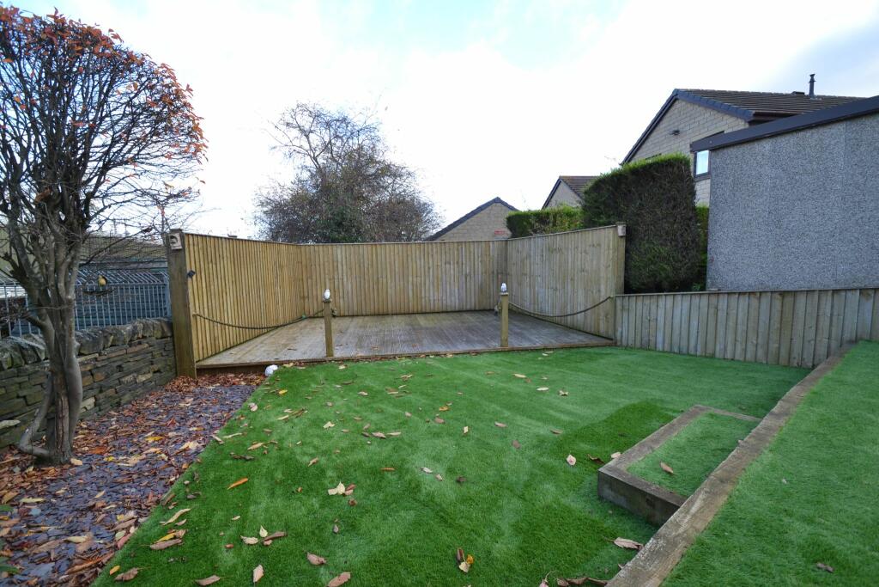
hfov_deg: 100.4
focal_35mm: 15
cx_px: 440
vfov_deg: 77.3
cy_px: 294
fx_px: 366
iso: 200
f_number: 5.6
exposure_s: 1/125
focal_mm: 10
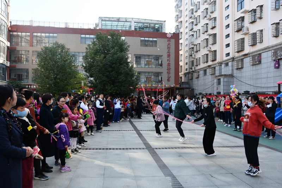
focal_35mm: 27
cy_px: 94
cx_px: 141
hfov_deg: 67.4
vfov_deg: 47.9
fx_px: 211
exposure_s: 1/250
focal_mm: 18
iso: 200
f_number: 6.3
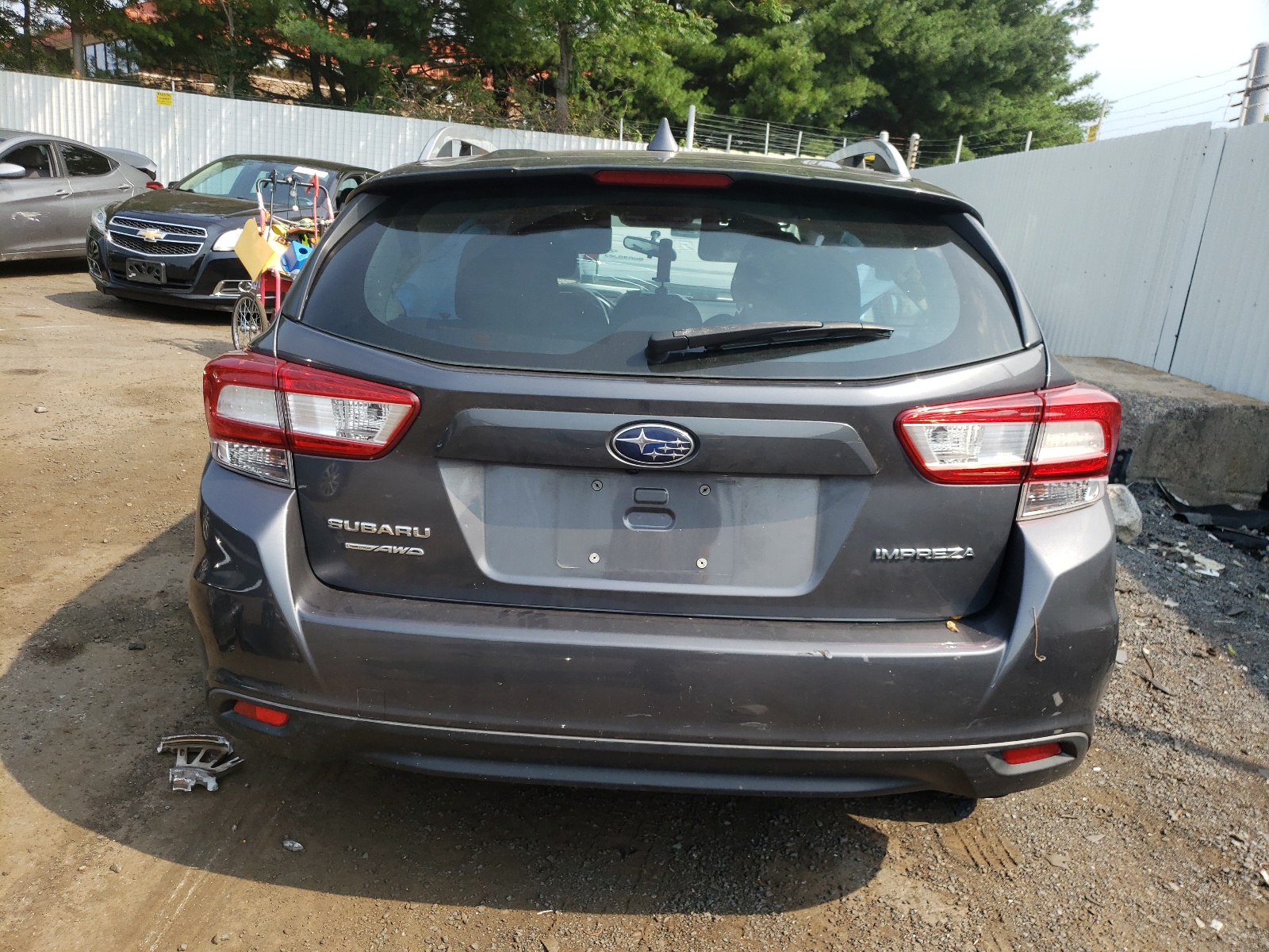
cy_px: 476
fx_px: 953
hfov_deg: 67.3
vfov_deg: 53.1
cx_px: 634
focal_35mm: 26
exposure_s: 1/1111
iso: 50
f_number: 1.5
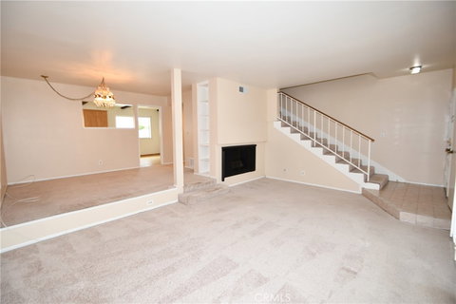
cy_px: 152
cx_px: 228
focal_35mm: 15
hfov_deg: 100.4
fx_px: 190
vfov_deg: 77.3
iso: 450
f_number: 4
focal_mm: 10
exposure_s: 1/60
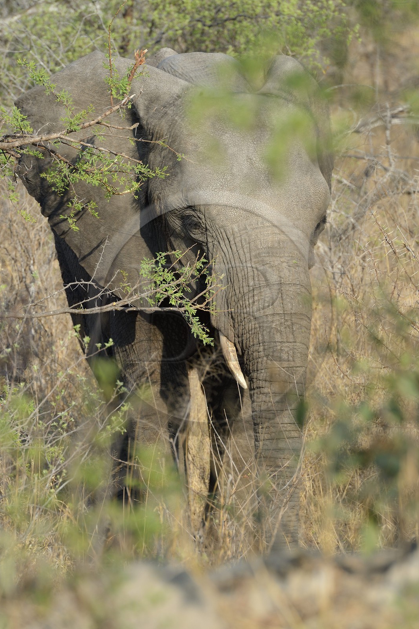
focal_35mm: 281
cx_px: 209
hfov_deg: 4.9
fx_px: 4908
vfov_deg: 7.3
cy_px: 314
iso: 400
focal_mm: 280
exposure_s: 1/400
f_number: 10
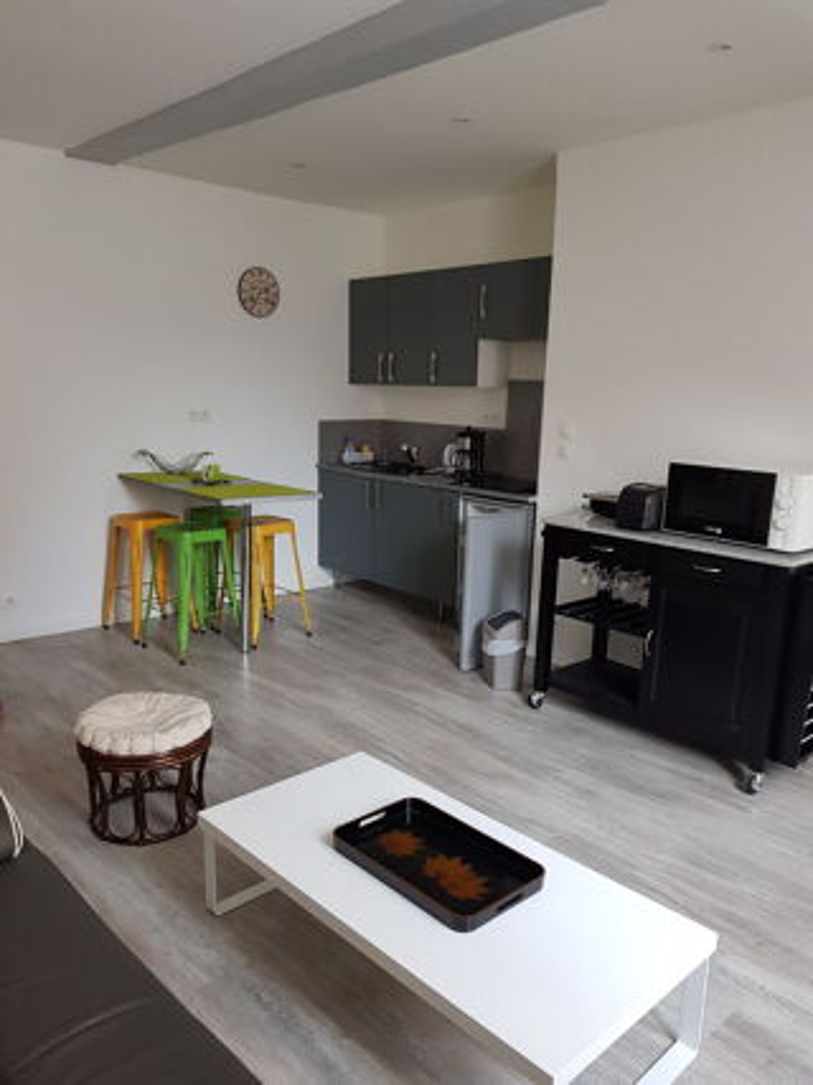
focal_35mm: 26
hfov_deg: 53.0
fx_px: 815
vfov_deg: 67.3
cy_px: 542
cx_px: 406
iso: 100
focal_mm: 4.2
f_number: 1.7
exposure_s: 1/50
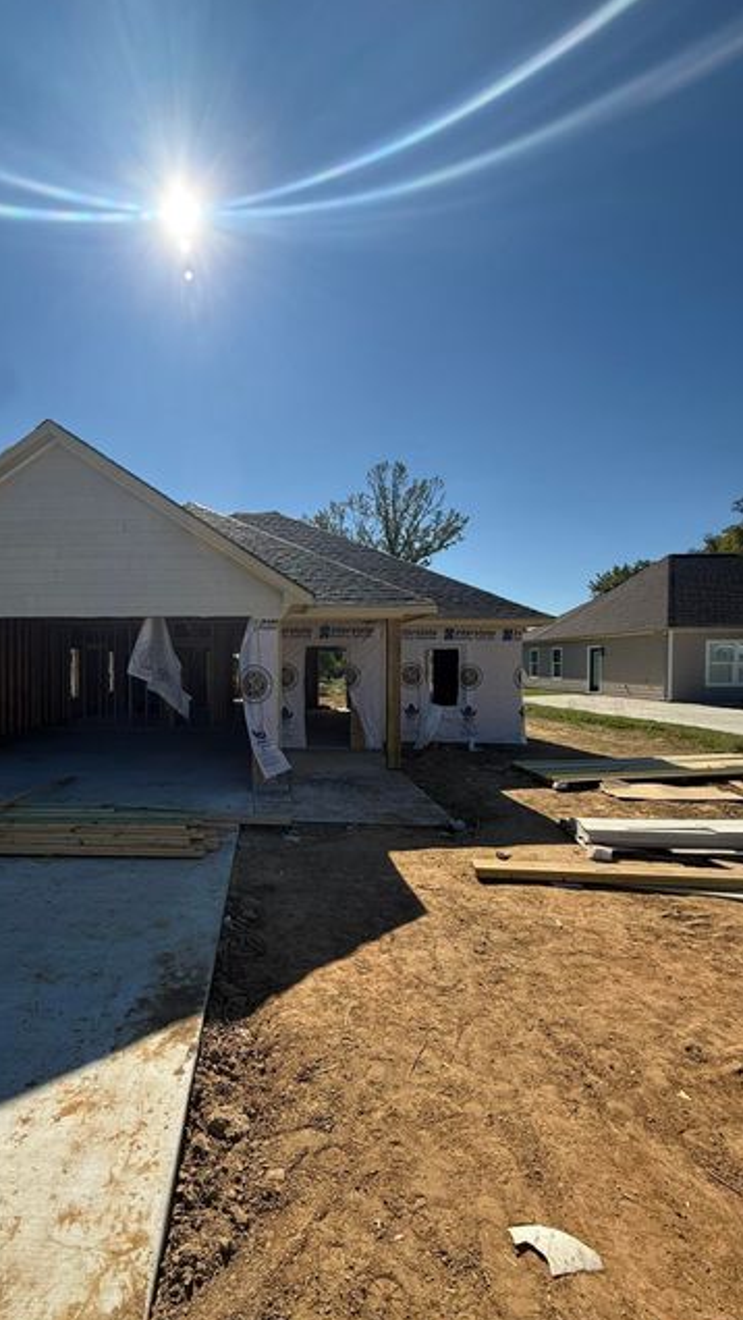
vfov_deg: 99.3
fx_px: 560
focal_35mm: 16
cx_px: 235
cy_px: 680
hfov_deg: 65.0
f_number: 2.2
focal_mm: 2.22
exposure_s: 1/2237
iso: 50
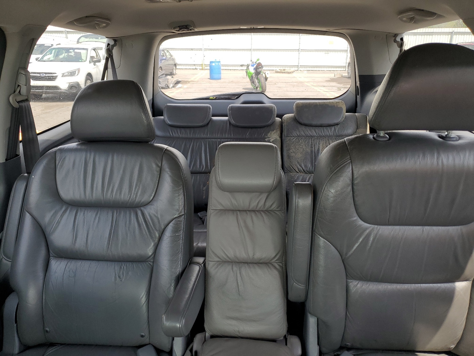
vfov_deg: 53.1
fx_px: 356
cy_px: 178
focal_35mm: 26
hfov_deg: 67.3
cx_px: 237
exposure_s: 1/172
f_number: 1.5
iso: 50
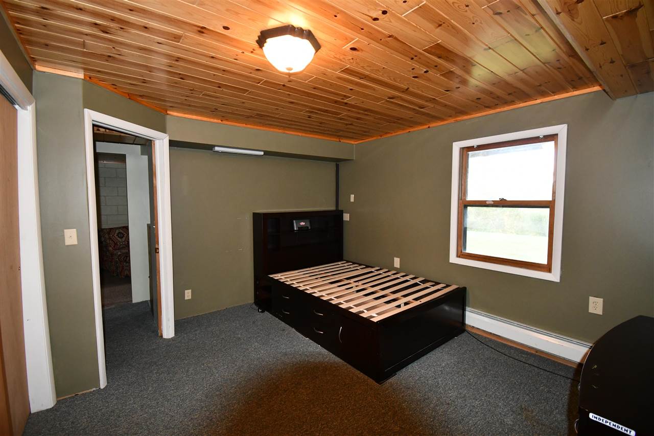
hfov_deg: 100.4
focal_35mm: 15
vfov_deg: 77.3
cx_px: 327
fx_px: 272
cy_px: 218
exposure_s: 1/60
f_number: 4.5
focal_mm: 10
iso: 1800
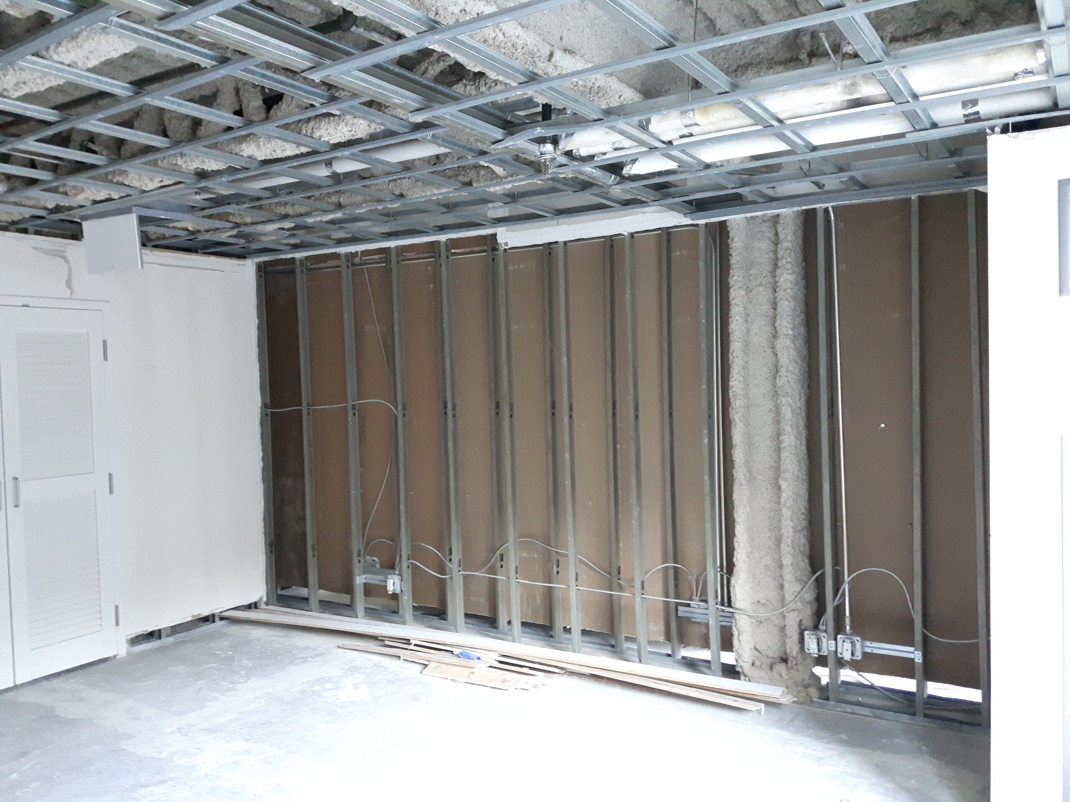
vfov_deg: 45.4
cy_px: 401
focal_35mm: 31
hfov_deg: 58.4
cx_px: 535
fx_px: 958
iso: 500
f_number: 1.9
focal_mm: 3.7
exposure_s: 1/15
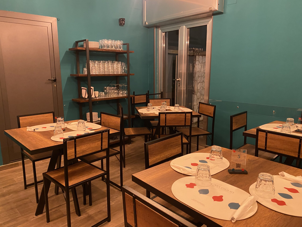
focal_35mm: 26
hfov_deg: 67.3
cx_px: 151
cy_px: 114
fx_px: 227
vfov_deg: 53.1
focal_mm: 4.25
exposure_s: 1/33
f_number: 1.8
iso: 500
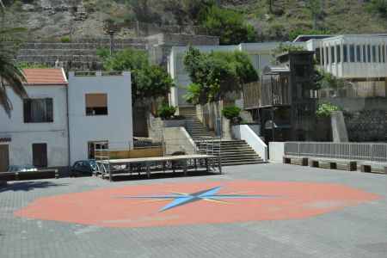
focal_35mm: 52
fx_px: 564
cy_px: 129
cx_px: 194
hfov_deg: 37.9
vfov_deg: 25.8
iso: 250
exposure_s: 1/125
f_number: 5.6
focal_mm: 35
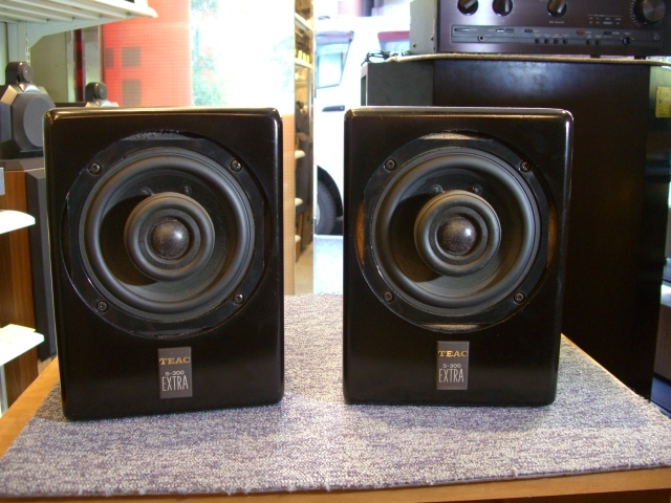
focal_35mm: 38
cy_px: 252
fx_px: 737
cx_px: 336
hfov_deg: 49.0
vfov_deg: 37.7
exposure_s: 1/10
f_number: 2.8
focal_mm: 7.9
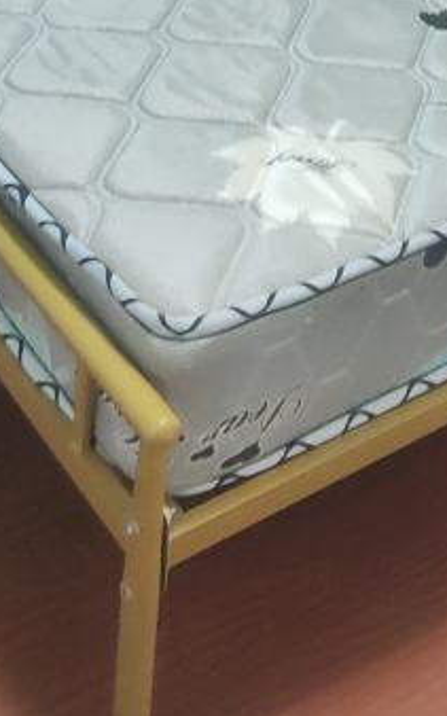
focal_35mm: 87
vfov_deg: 21.8
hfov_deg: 15.0
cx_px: 292
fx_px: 1697
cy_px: -177
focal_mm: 4.74
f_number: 1.79
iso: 409
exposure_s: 1/30
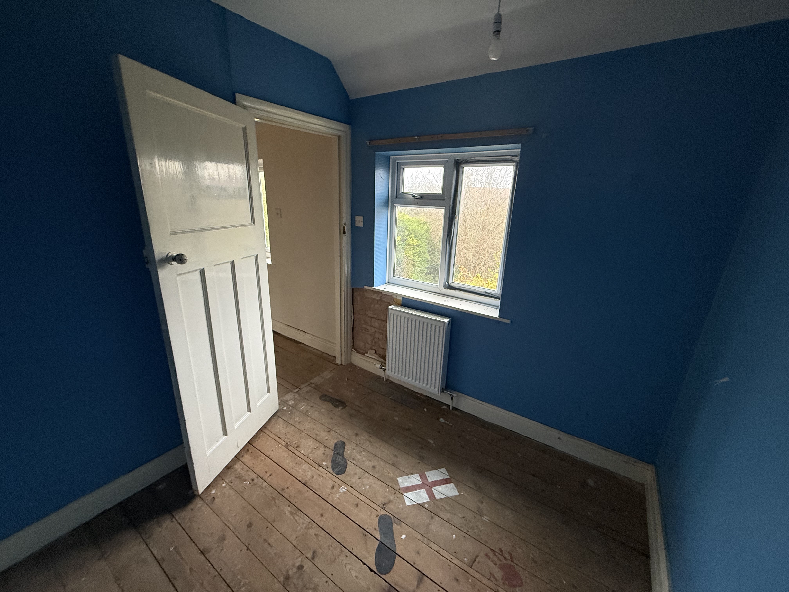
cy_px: 296
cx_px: 394
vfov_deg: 85.7
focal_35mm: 14
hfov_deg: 102.1
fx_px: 319
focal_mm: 2.22
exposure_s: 1/72
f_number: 2.2
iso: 320
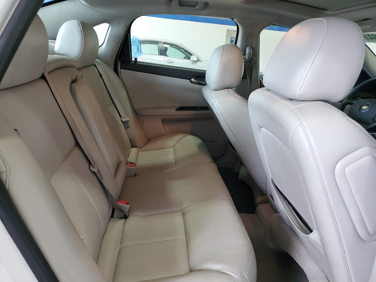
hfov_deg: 67.3
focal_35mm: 26
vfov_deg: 53.1
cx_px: 188
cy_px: 141
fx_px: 282
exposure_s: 1/60.2
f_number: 1.5
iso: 216
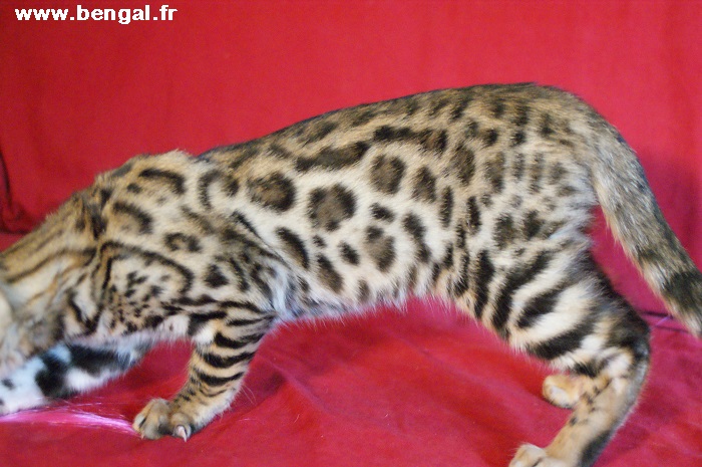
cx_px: 351
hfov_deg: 37.9
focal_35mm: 52
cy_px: 234
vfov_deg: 25.7
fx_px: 1023
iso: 3200
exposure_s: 1/60
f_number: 5
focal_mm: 35
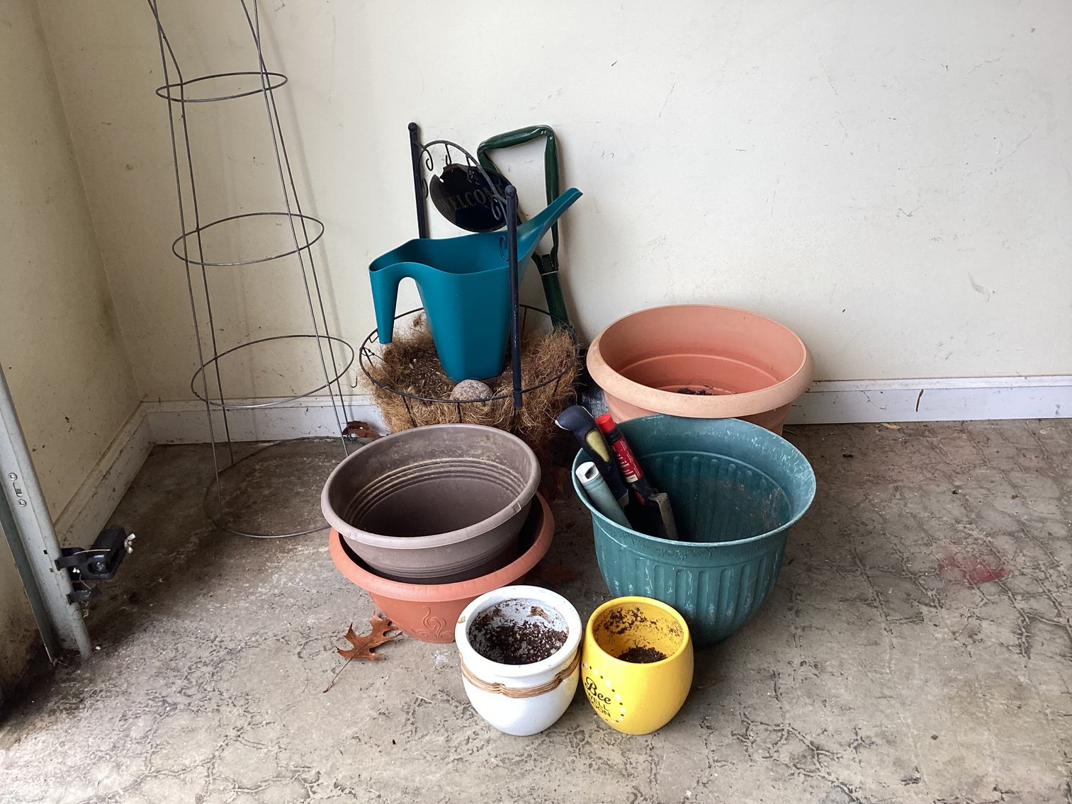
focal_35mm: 31
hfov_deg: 58.3
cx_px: 536
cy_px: 402
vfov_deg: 45.4
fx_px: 960
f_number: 2.4
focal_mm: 3.3
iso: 50
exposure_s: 1/120
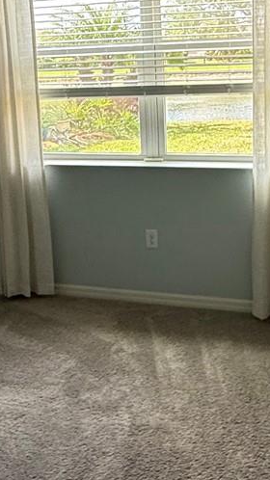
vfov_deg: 41.6
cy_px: 167
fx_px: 624
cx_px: 151
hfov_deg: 24.4
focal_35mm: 49
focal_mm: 2.22
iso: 100
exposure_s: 1/99
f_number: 2.2
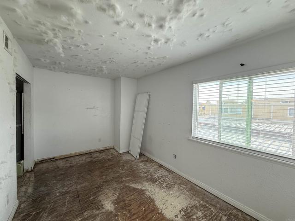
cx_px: 148
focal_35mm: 14
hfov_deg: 102.1
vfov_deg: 85.7
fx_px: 119
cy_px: 110
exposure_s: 1/99
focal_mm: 2.22
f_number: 2.2
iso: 80
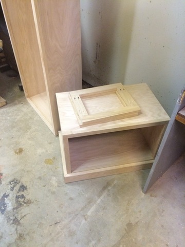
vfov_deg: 61.7
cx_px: 92
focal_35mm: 29
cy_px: 124
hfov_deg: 48.2
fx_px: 207
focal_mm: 4.15
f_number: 2.2
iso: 320
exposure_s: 1/24
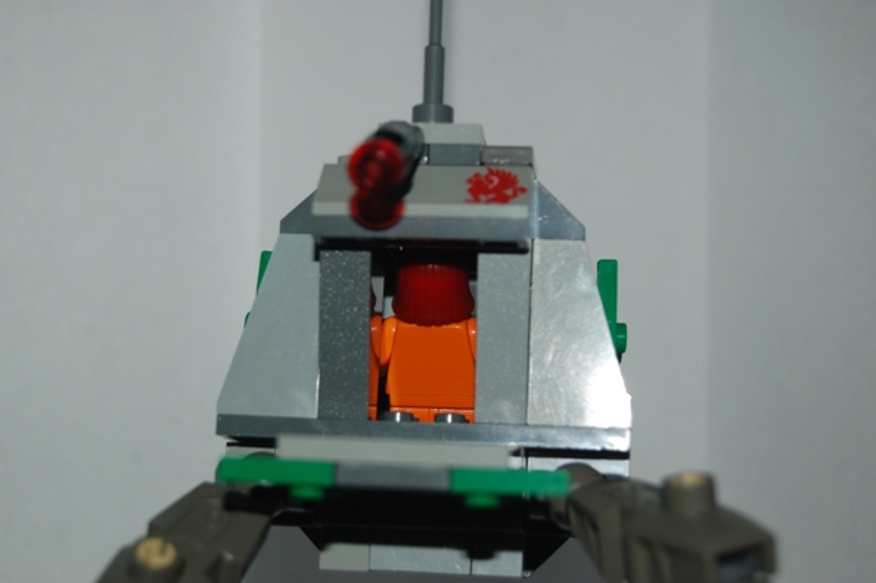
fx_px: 1848
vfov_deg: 17.9
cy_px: 294
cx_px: 437
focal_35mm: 76
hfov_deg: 26.7
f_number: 5.6
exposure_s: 1/125
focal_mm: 50
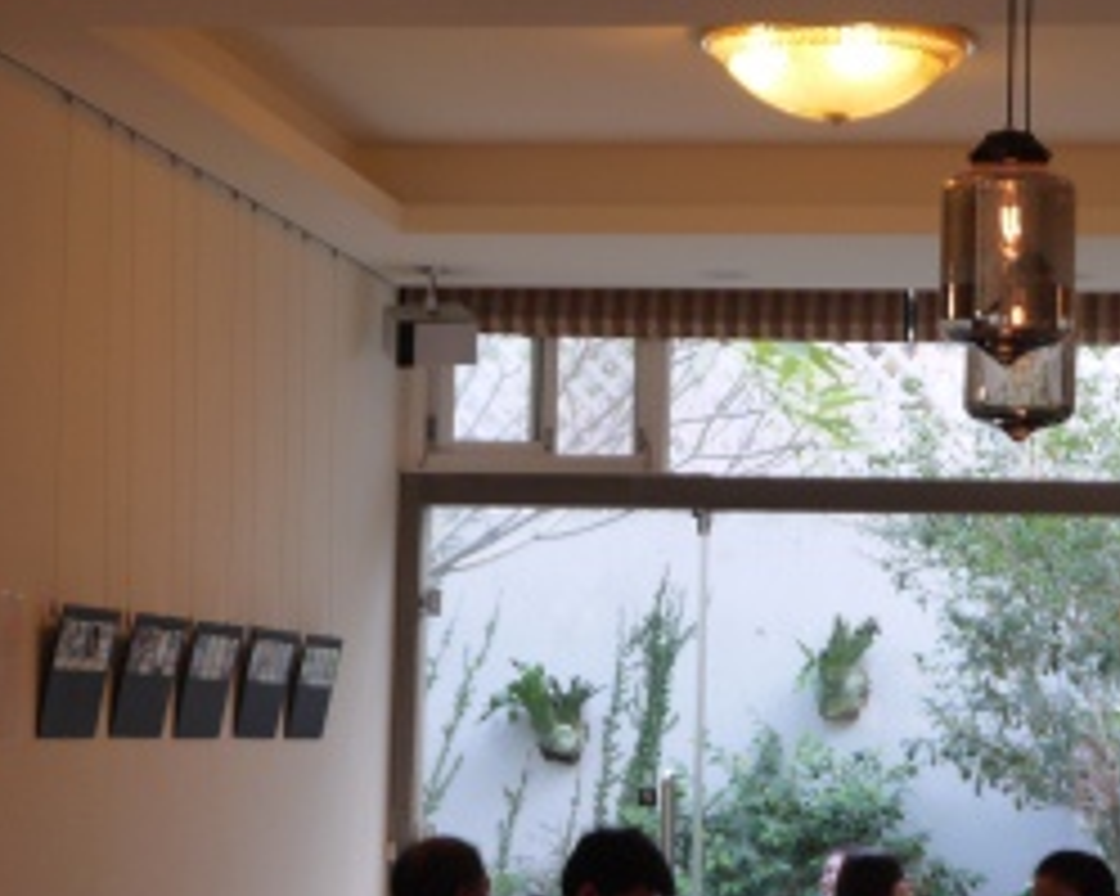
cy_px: 612
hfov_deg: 17.6
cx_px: 715
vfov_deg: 14.1
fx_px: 3612
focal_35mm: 109
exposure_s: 1/60
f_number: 5.4
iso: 320
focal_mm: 31
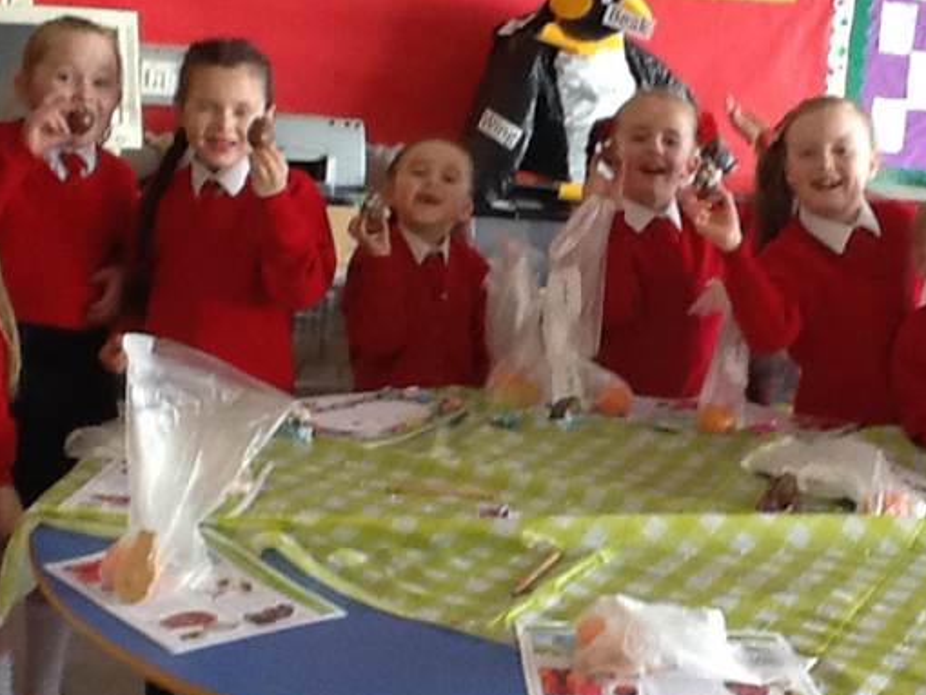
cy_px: 367
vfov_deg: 21.3
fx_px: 1847
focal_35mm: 69
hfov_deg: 28.1
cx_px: 537
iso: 100
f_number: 2.4
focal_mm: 2.03
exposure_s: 1/33
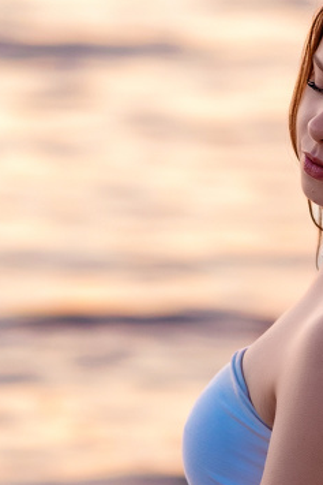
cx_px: 344
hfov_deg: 3.3
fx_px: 5566
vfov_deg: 4.9
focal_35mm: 414
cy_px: 674
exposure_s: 1/200
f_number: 2.8
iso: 800
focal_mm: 105
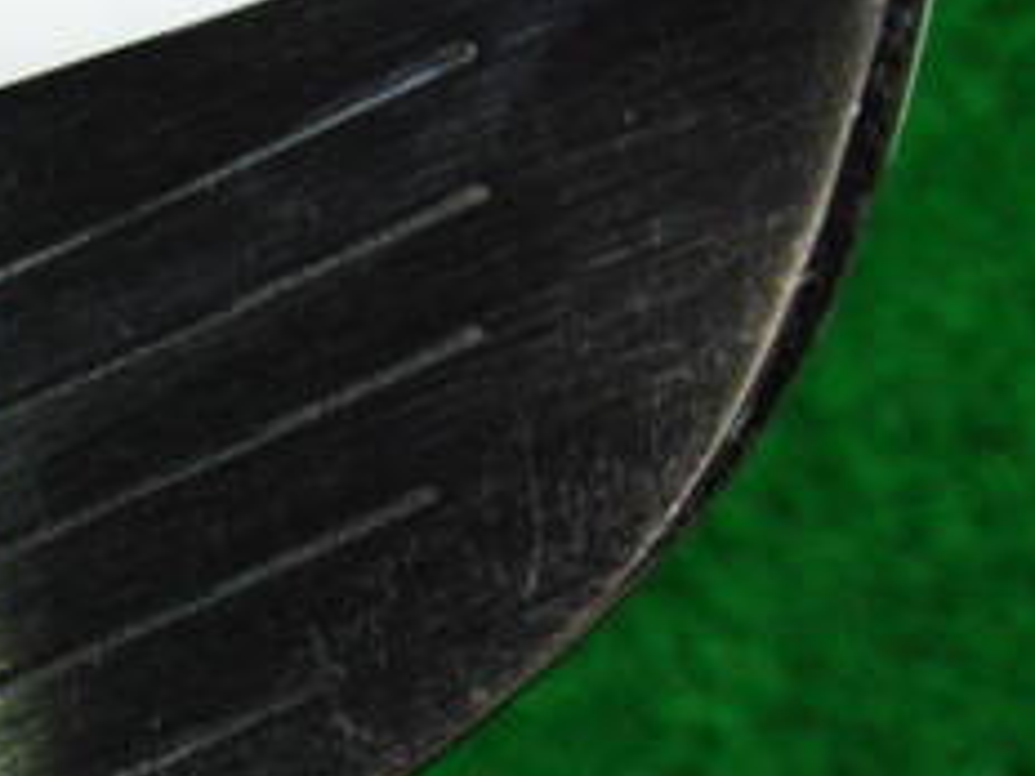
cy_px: 526
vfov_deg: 14.5
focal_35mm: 102
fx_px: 3050
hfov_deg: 18.3
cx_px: -196
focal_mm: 6.42
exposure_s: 1/50
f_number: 3.6
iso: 400
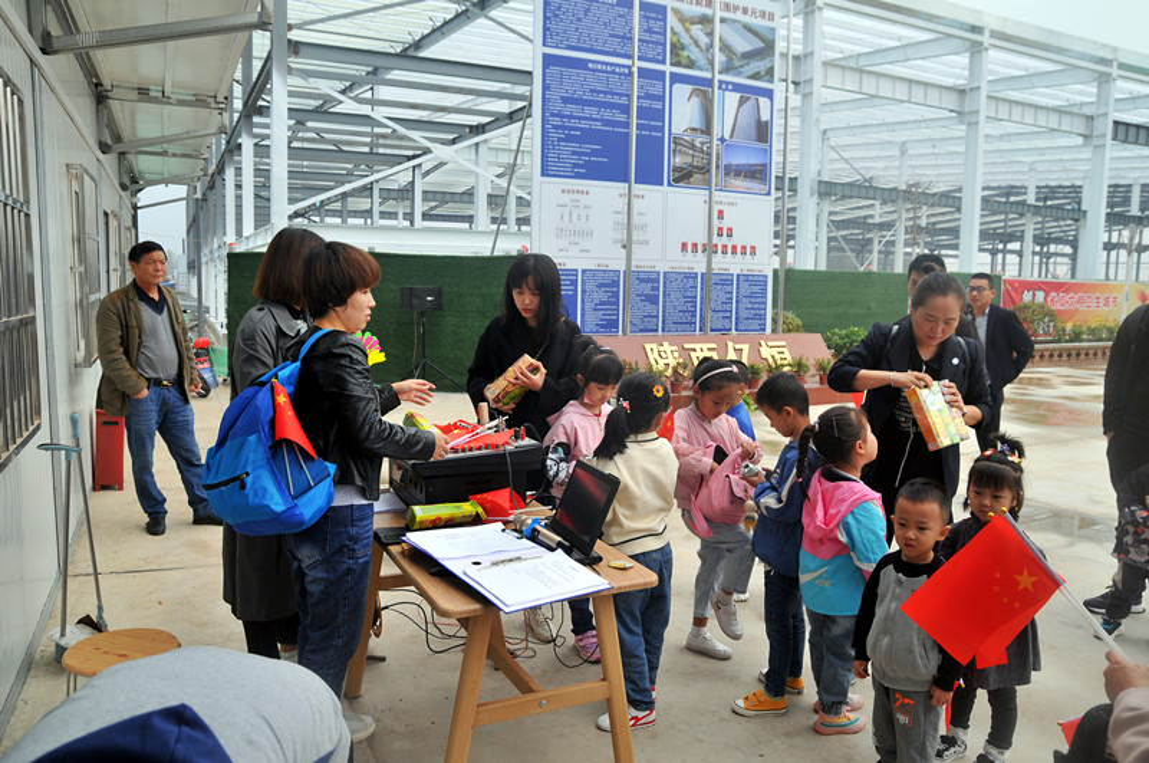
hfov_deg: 41.2
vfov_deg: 28.0
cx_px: 574
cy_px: 382
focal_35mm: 48
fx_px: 1530
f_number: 6.3
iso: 200
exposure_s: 1/160
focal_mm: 32
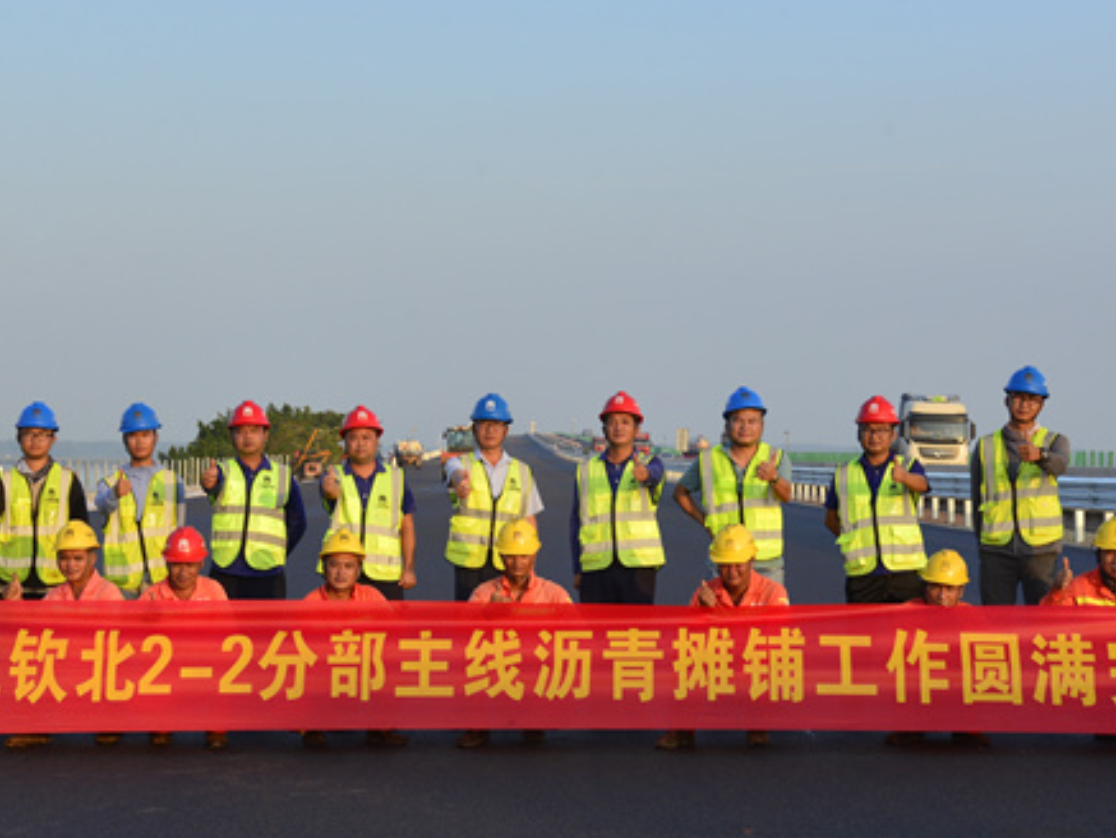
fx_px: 2483
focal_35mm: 77
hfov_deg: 25.3
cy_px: 476
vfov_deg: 19.1
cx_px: 442
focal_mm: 50
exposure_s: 1/100
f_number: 8
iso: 100
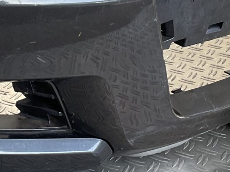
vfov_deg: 12.1
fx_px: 810
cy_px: 34
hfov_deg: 16.0
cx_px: 32
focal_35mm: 122
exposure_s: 1/100
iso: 20
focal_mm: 3
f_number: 1.8
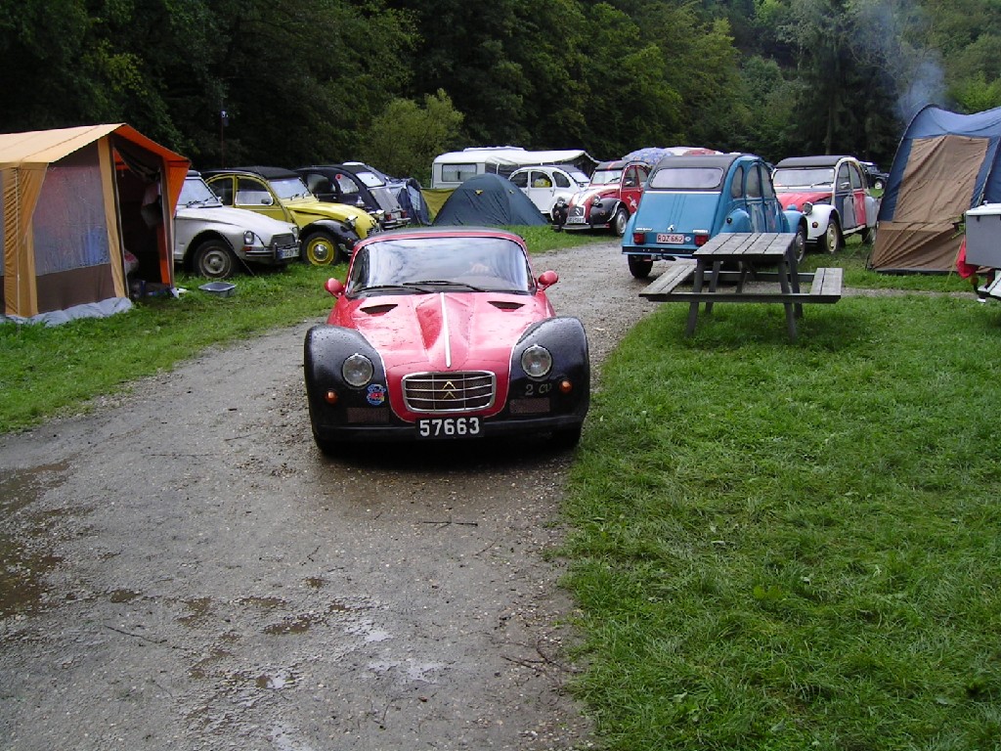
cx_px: 500
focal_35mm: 36
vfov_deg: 39.7
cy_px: 376
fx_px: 1041
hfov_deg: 51.4
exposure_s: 1/112
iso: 50
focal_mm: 5.6
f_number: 4.8
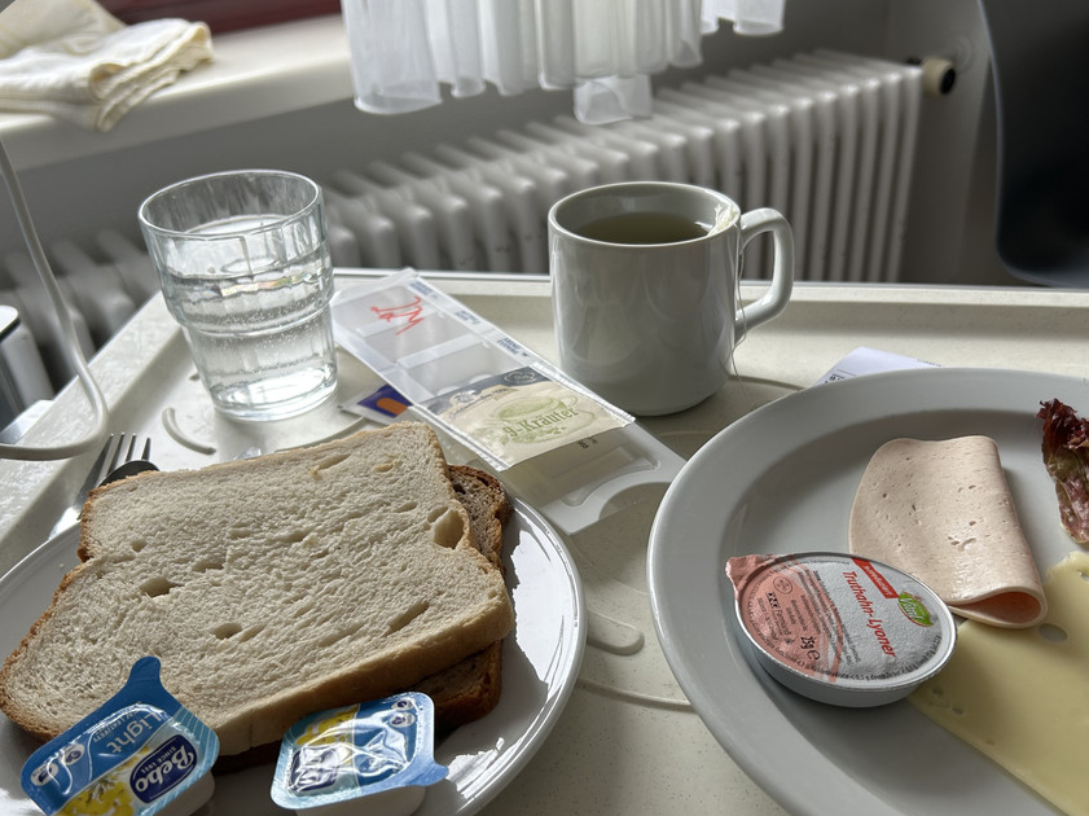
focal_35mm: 33
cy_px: 483
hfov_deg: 55.3
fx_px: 1038
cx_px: 596
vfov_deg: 42.7
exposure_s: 1/138
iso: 32
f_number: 1.5
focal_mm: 5.7
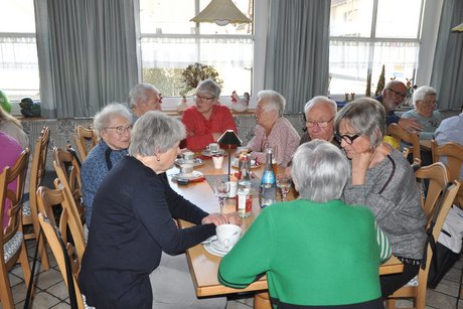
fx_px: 405
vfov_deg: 41.7
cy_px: 154
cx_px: 232
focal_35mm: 32
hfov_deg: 59.5
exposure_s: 1/125
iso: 640
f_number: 3.8
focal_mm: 21
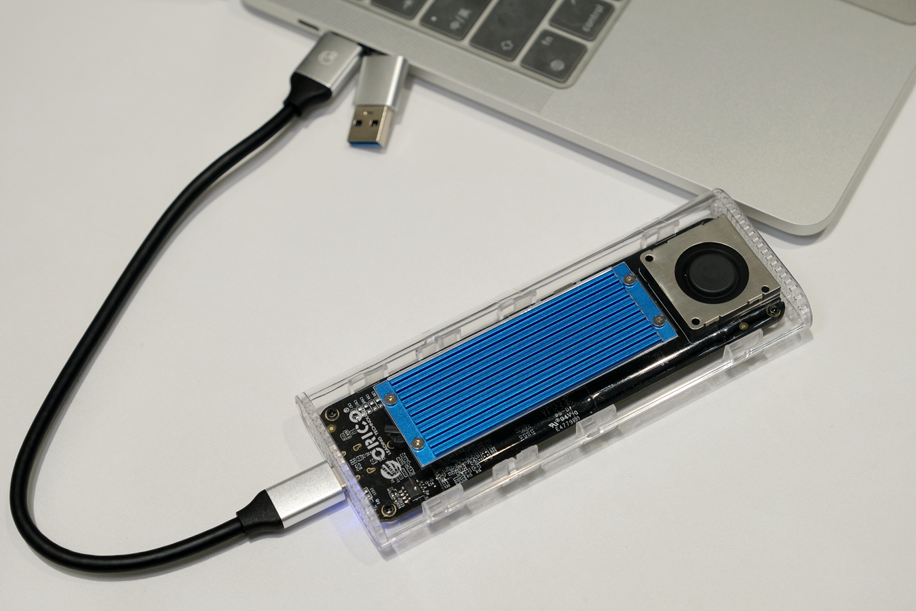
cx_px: 458
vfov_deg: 20.0
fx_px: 1730
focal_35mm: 68
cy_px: 306
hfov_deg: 29.7
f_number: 4
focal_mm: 45.5
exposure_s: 1/350
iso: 640
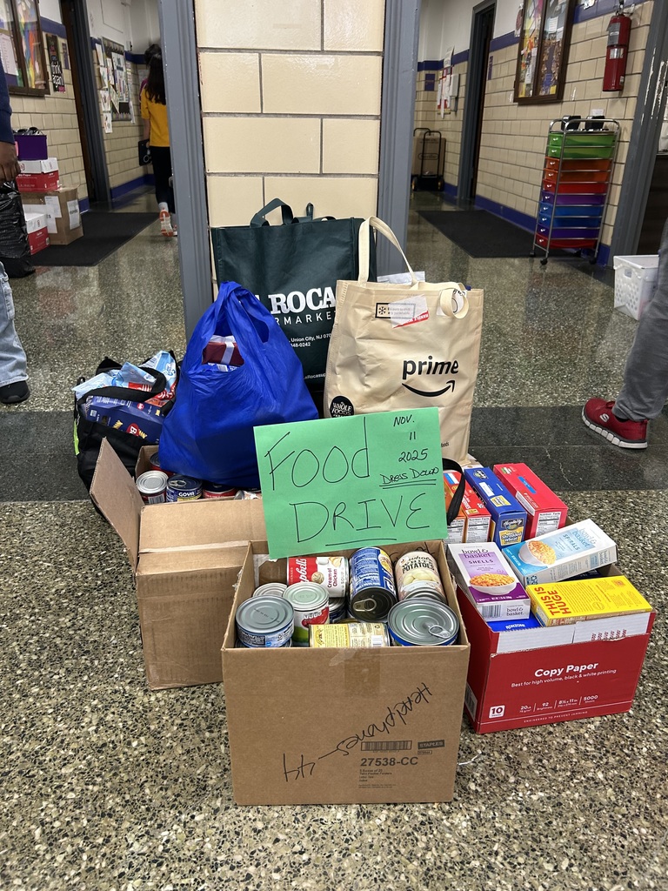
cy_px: 446
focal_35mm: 26
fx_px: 669
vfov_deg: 67.3
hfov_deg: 53.1
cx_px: 334
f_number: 1.5
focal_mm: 5.7
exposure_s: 1/89
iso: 125
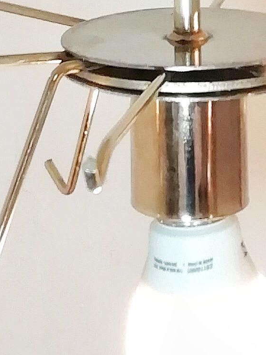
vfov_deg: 12.7
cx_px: 178
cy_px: -204
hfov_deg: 10.2
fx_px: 1495
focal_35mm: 146
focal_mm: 3.46
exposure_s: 1/50
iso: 80
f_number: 2.2
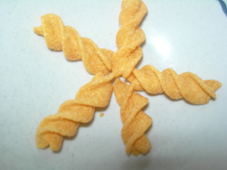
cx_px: 114
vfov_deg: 37.7
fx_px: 249
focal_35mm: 38
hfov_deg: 49.0
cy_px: 85
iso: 50
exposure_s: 1/60.1
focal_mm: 7.8
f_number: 4.8
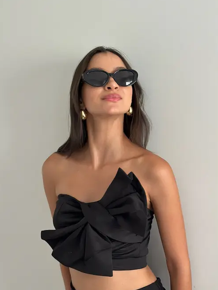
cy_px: 200
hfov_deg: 20.1
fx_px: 613
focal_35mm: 73
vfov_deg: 26.5
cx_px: 126
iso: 160
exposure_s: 1/60
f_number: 1.78
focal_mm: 6.86
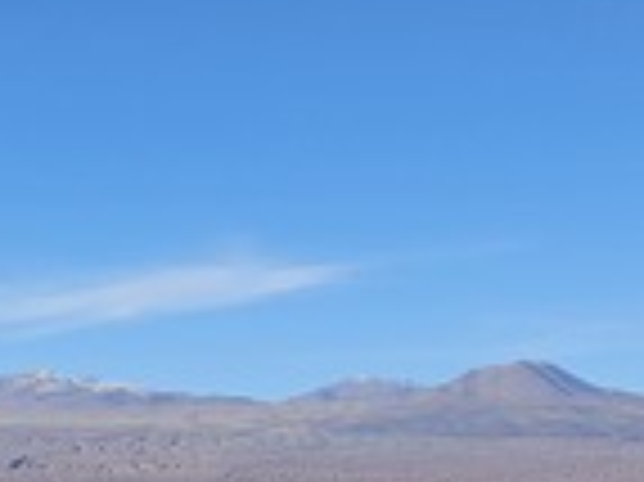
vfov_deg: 11.4
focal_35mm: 129
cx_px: -1009
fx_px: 2398
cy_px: 59
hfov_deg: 11.8
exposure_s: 1/1016
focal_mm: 6.3
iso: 10
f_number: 1.7
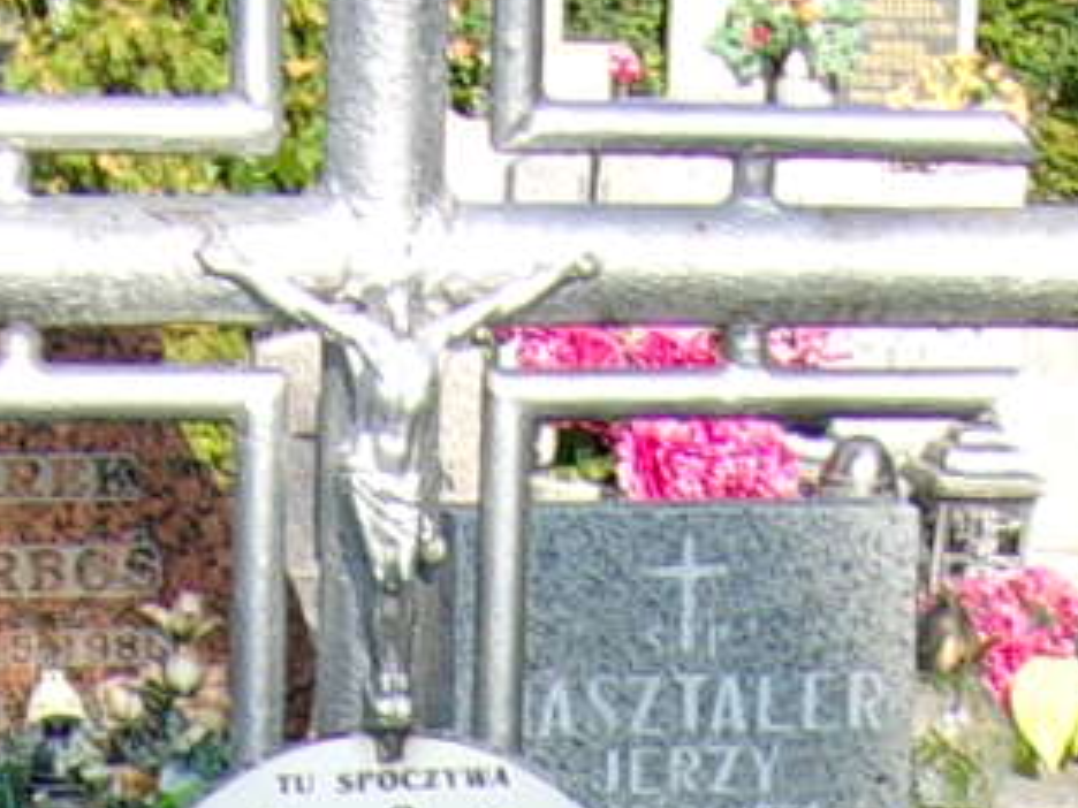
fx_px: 5512
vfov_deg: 7.7
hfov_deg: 11.2
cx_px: 549
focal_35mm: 177
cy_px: 2044
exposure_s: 1/40
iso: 80
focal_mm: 4.9
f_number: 10.4
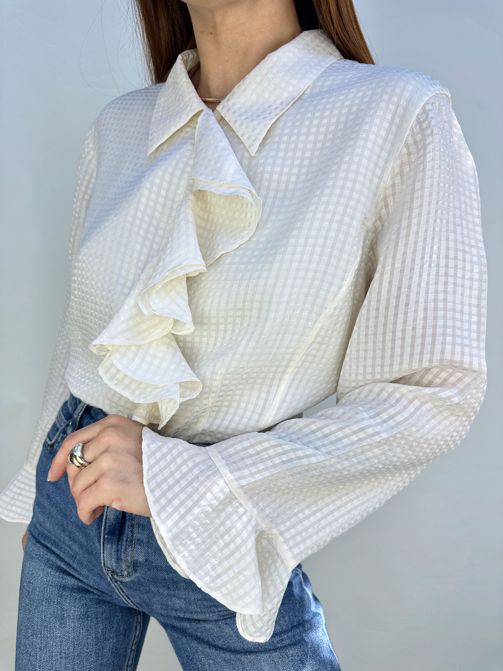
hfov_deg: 56.8
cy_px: 336
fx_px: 465
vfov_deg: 71.6
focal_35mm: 24
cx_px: 252
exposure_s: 1/642
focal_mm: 6.86
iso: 80
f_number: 1.78
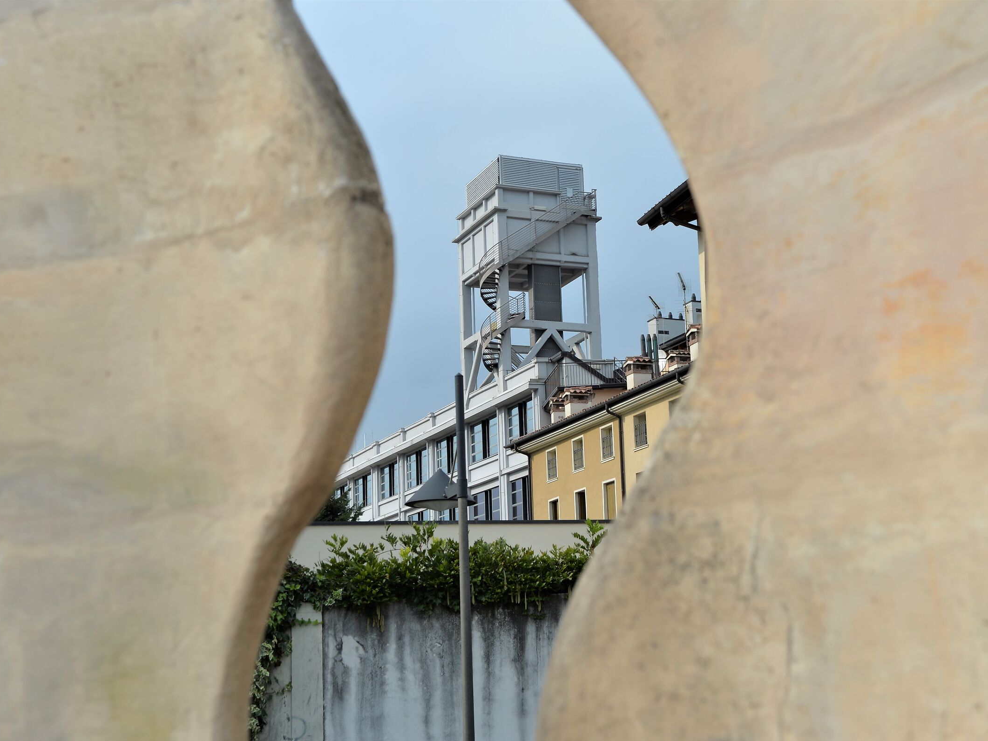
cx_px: 522
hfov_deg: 38.2
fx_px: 1427
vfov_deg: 29.1
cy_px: 371
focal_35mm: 50
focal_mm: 46
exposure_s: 1/800
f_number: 6.3
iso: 200
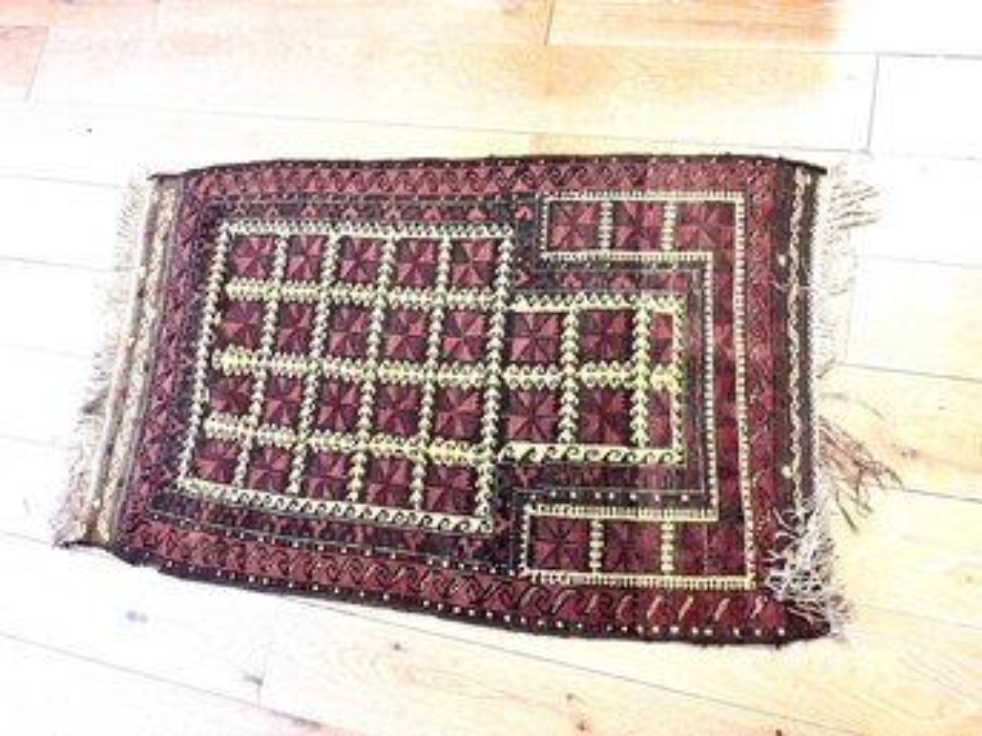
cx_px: 491
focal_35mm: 26
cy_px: 368
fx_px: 737
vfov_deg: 53.0
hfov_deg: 67.3
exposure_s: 1/60
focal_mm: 5.96
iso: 200
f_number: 1.6
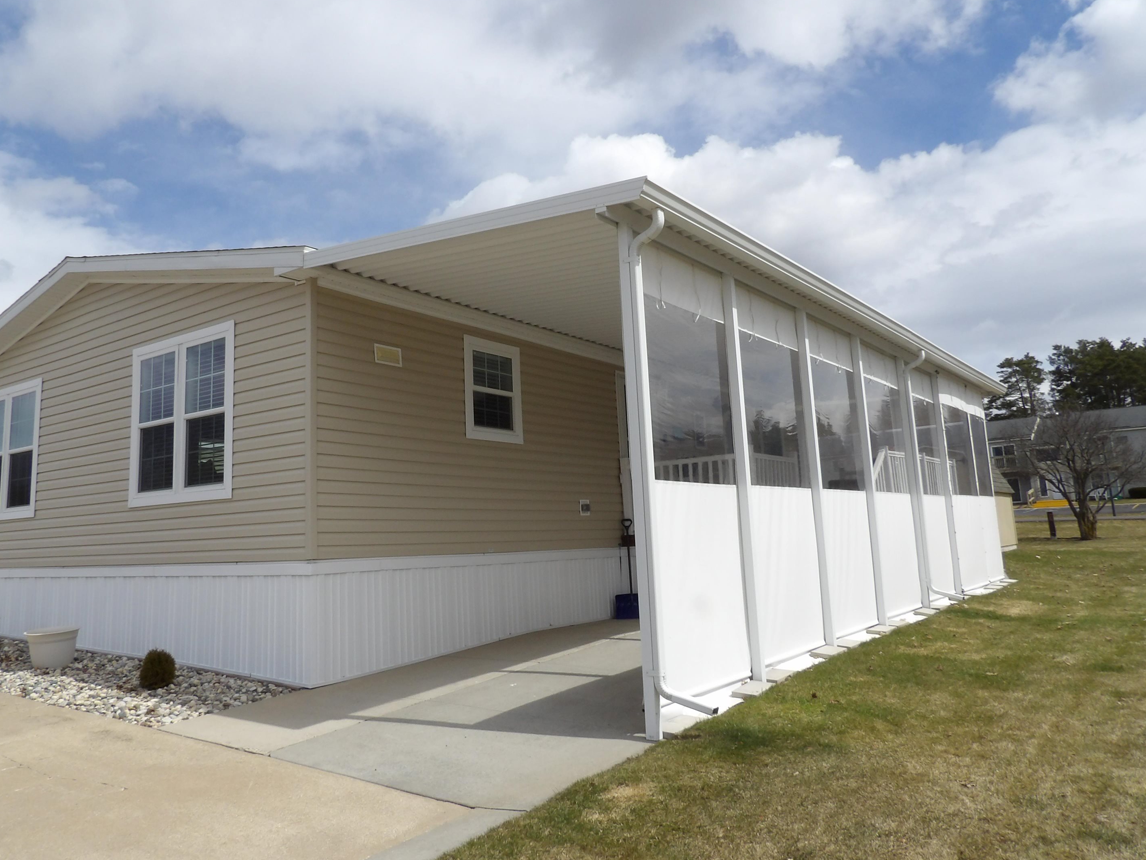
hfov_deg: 67.2
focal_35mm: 26
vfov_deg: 53.0
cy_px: 408
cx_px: 527
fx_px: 861
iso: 100
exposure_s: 1/408
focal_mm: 4.3
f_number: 7.4
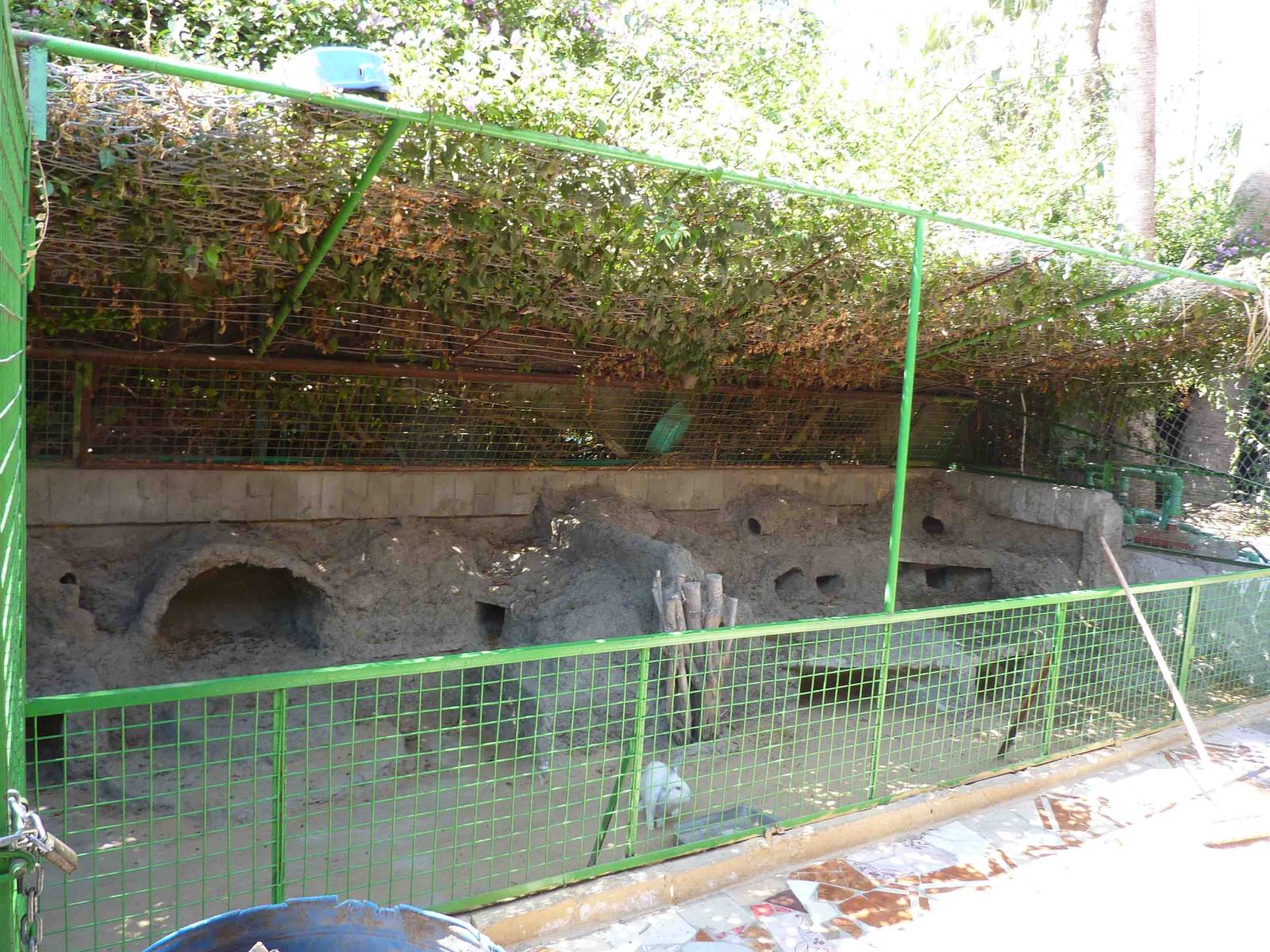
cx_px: 635
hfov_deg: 69.4
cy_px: 476
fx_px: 917
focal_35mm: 25
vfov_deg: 54.9
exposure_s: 1/50
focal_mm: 4.1
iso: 80
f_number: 3.3
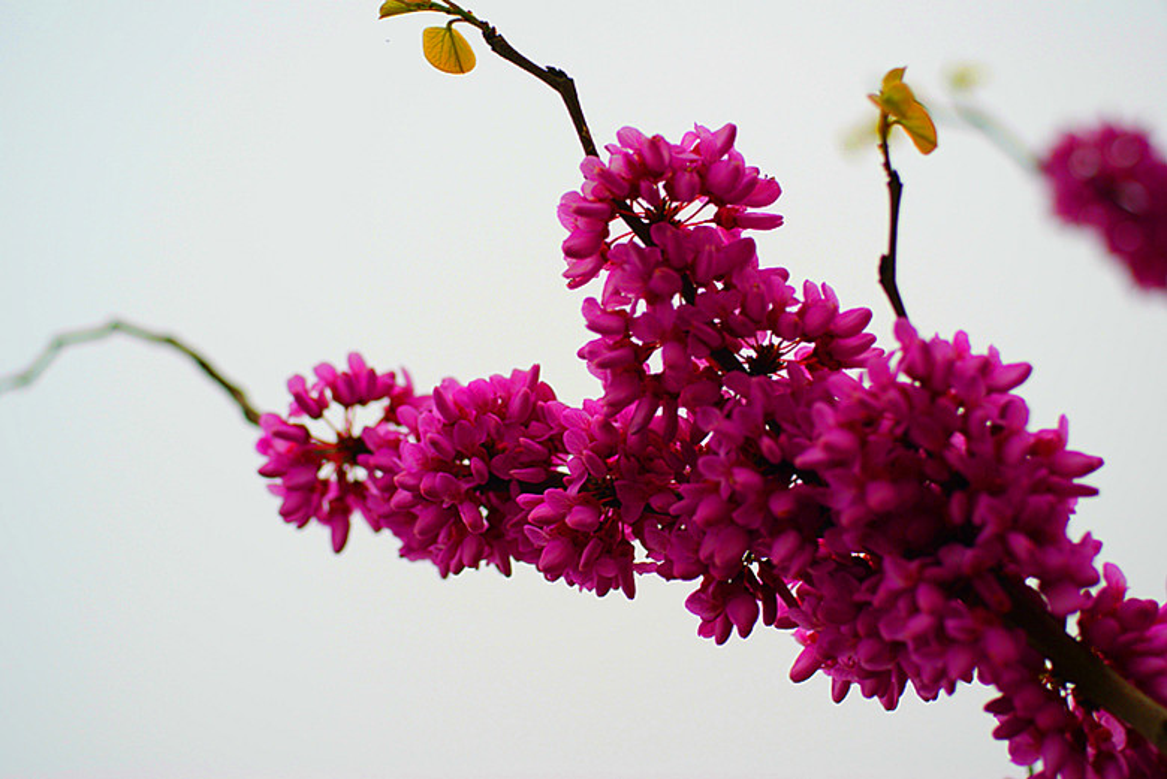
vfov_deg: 18.2
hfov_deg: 27.0
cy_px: 390
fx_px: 2432
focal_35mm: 75
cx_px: 584
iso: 100
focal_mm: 50
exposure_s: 1/80
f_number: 3.2
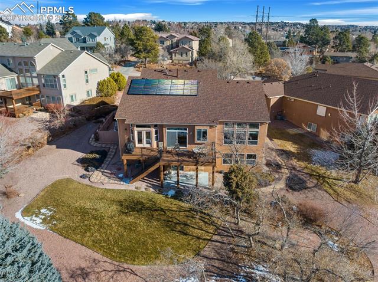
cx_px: 189
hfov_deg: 71.7
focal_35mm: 24
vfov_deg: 56.7
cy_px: 141
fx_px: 262
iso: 170
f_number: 2.8
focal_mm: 12.29
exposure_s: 1/1600
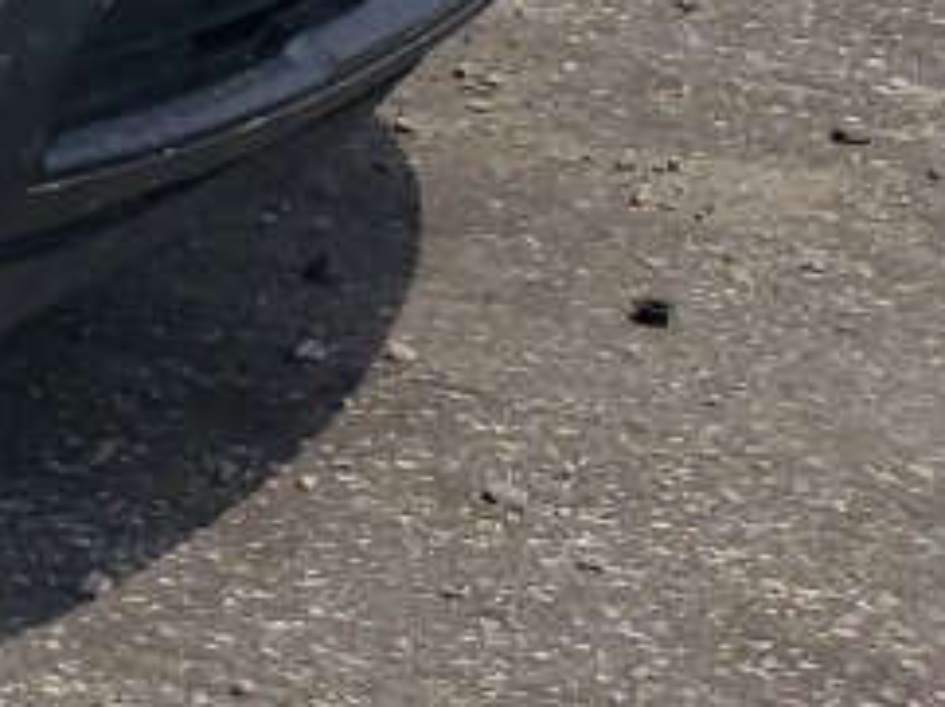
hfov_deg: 9.2
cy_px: -695
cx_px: -1910
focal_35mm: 172
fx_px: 4691
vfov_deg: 8.2
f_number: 1.5
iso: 50
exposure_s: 1/5000
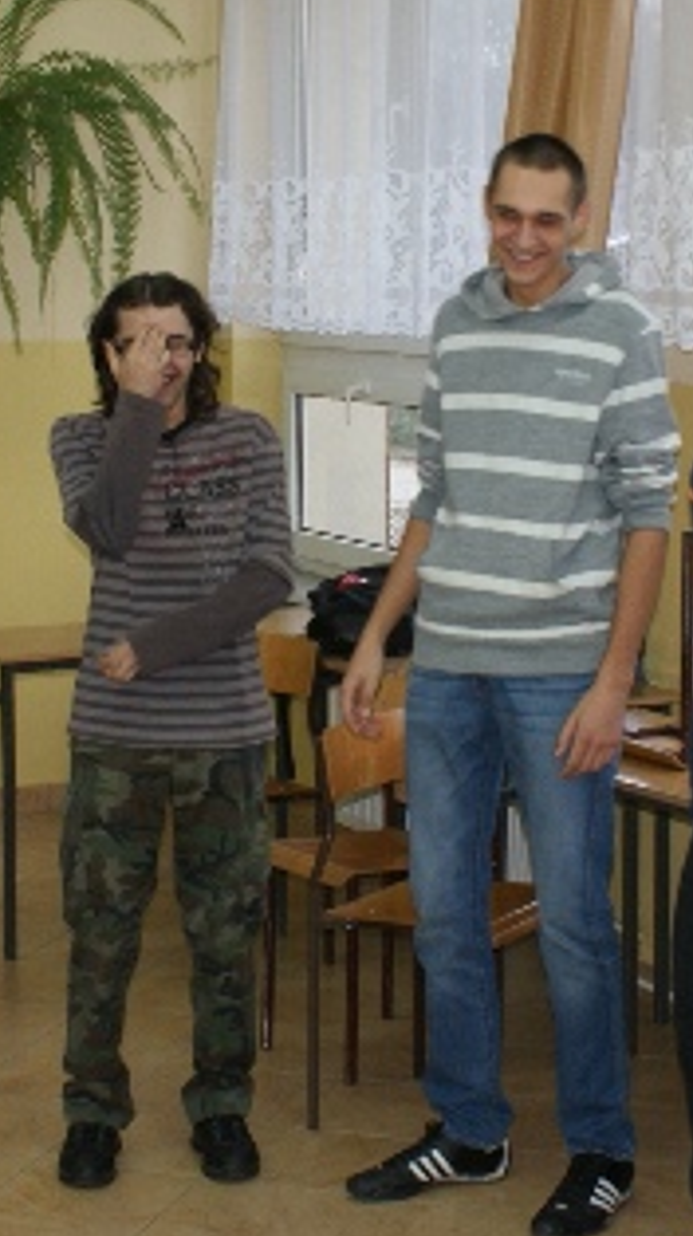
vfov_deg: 27.5
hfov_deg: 15.6
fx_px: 2522
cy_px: 478
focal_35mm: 77
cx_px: 445
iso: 400
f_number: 5.6
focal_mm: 24
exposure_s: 1/60
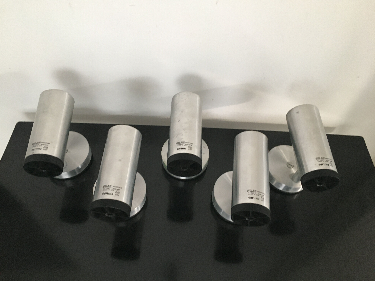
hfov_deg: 61.7
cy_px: 140
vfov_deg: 48.2
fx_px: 314
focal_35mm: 29
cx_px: 188
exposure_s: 1/33
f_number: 2.2
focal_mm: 4.15
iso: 160
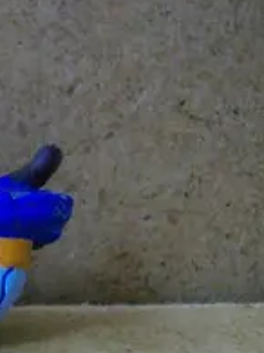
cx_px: -127
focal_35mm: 88
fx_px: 896
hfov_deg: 15.5
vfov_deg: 22.2
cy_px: 243
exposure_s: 1/22.7
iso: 200
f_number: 2.8
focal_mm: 6
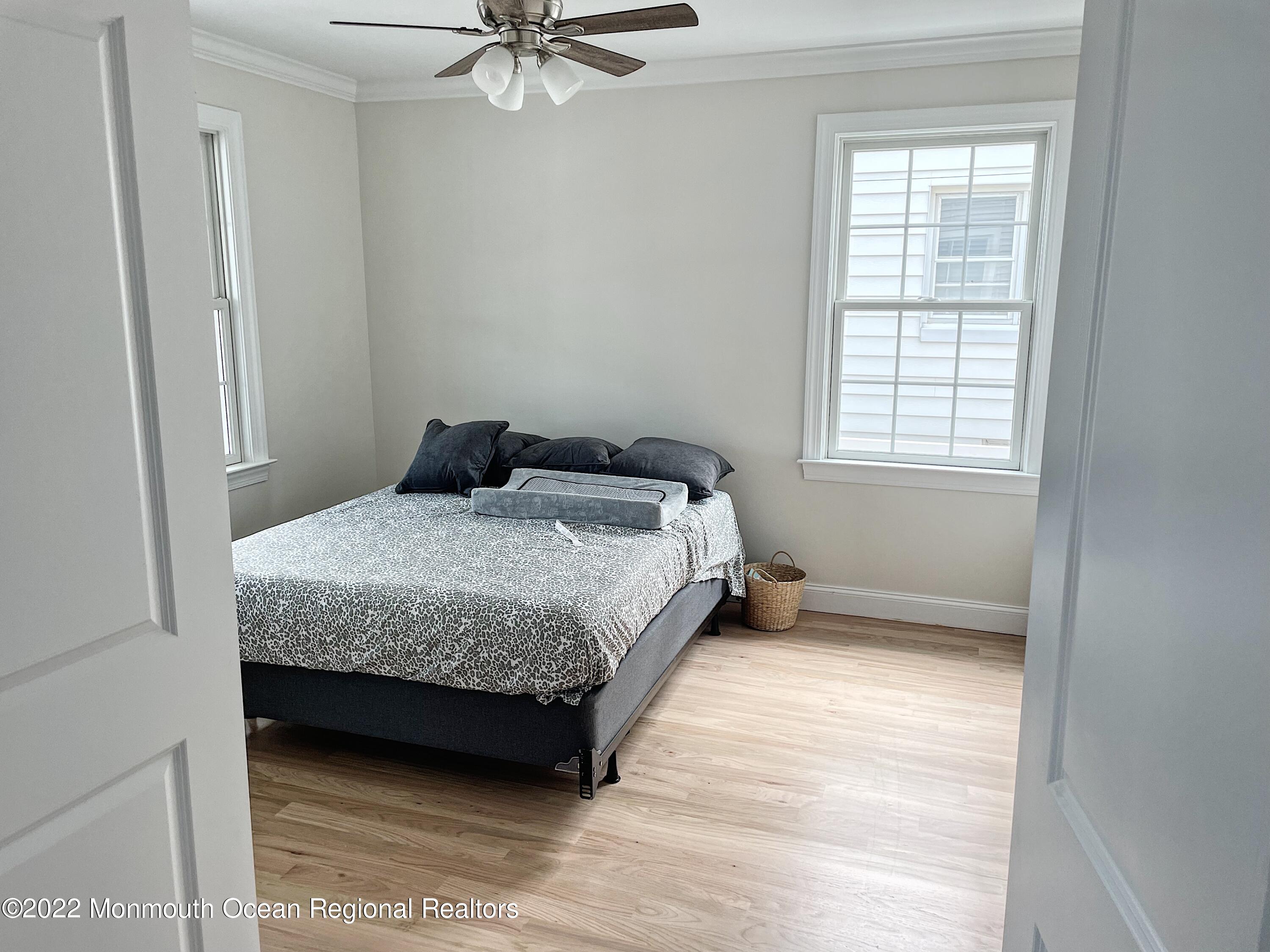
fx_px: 954
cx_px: 635
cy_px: 476
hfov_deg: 67.3
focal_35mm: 26
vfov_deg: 53.1
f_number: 1.6
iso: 32
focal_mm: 4.2
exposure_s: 1/132
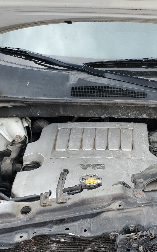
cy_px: 148
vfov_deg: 41.7
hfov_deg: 26.0
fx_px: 329
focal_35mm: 48
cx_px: 141
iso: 50
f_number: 1.5
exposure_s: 1/417
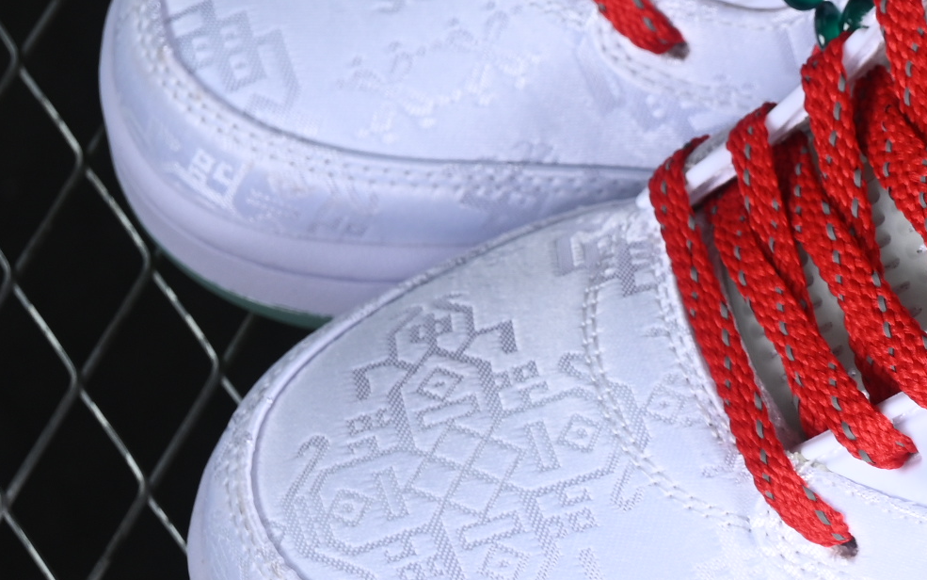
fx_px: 5458
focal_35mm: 216
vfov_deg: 6.1
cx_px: 1095
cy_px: 104
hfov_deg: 9.6
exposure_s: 1/80
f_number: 7.1
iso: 160
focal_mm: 50
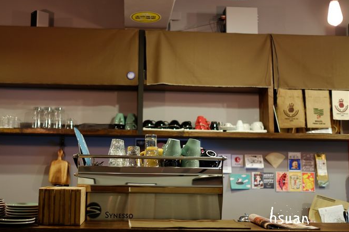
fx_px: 407
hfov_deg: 46.3
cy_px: 119
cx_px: 148
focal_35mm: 42
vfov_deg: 31.9
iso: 320
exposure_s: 1/15
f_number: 1.4
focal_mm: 23
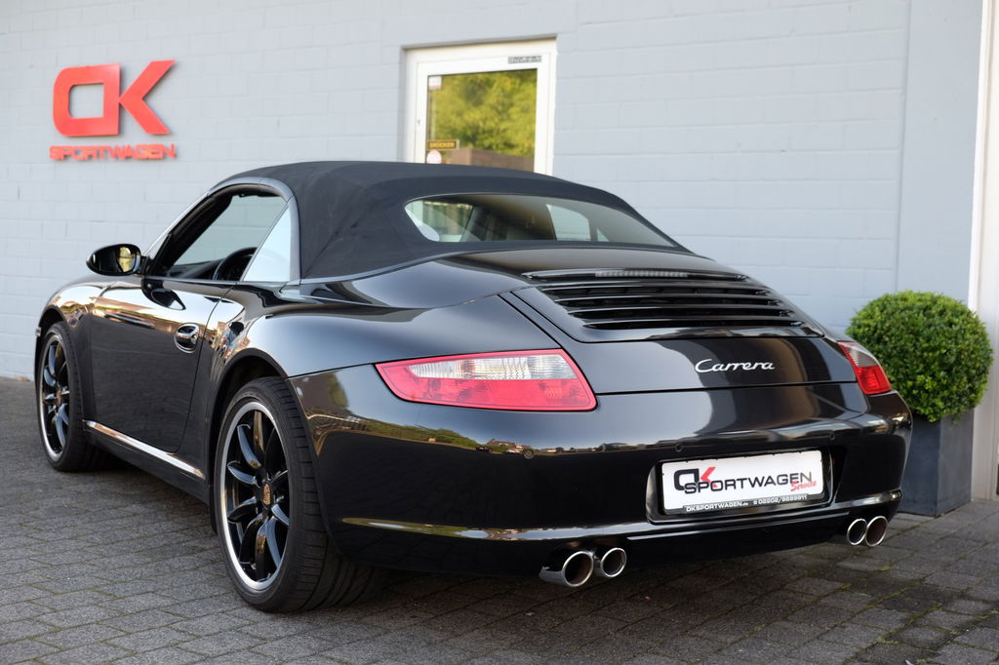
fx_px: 1304
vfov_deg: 28.6
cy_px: 332
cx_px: 500
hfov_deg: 41.9
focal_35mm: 47
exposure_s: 1/110
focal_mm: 31.5
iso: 200
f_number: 3.6
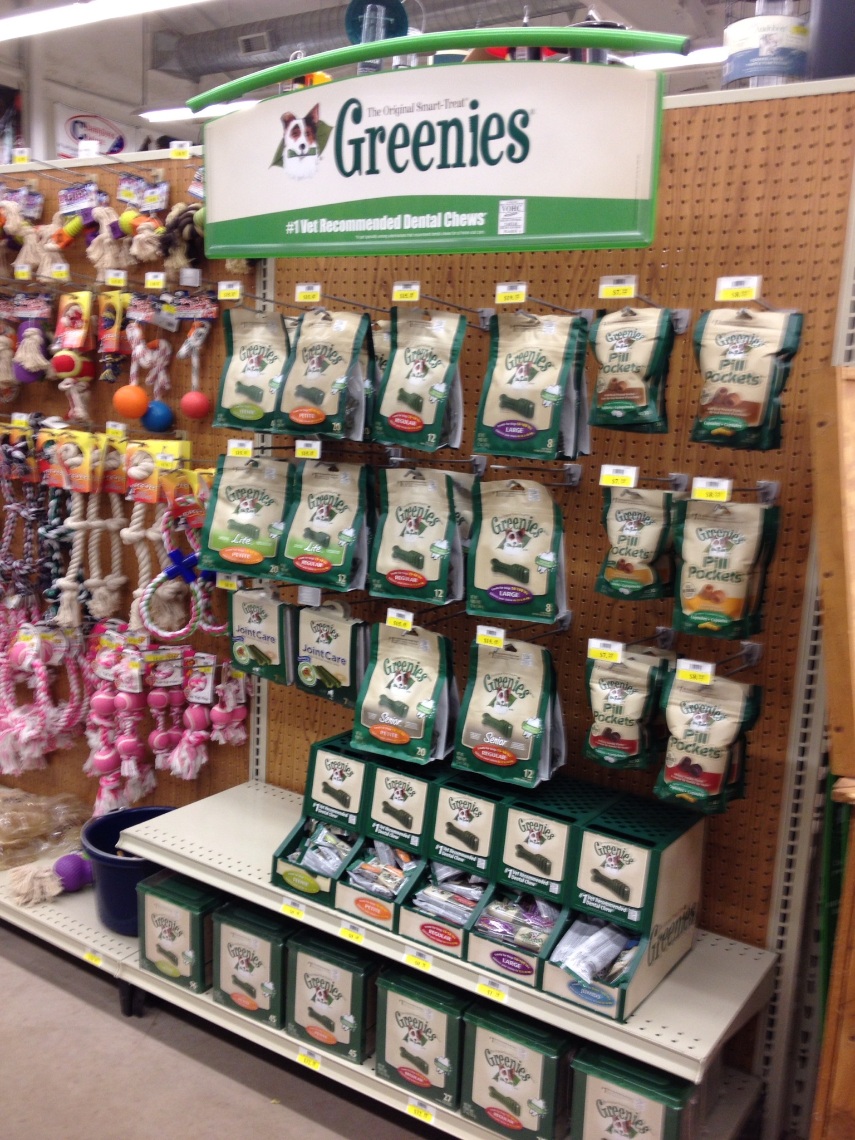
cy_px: 570
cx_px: 428
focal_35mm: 35
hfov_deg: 40.7
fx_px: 1153
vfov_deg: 52.6
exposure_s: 1/20
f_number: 2.4
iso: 64
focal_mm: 4.28
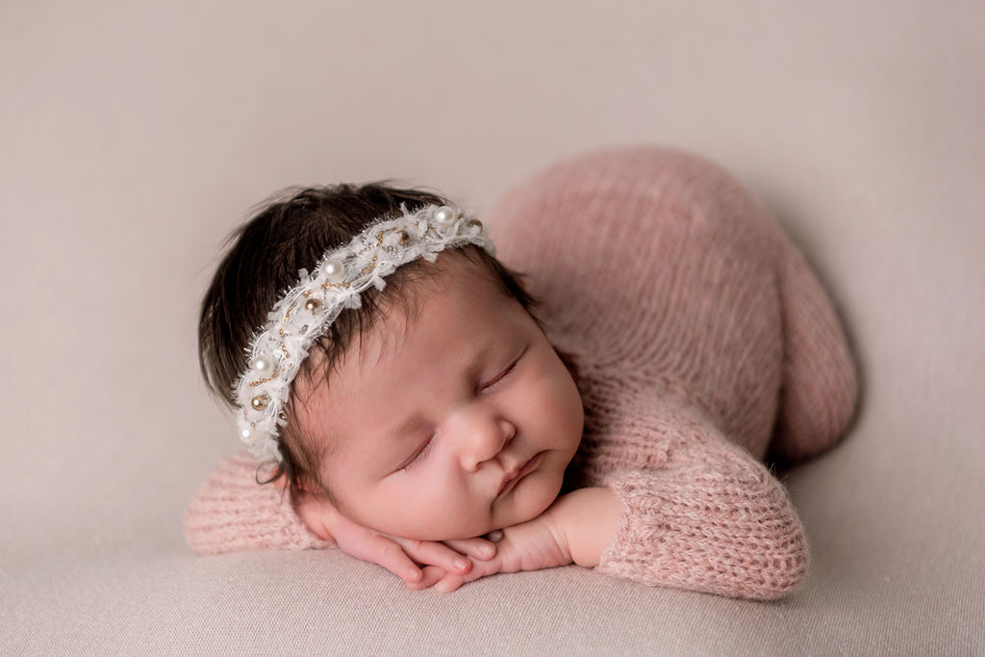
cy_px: 328
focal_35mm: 70
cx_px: 492
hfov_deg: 28.8
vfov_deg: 19.5
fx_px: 1915
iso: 160
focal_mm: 70
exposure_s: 1/200
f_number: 2.8
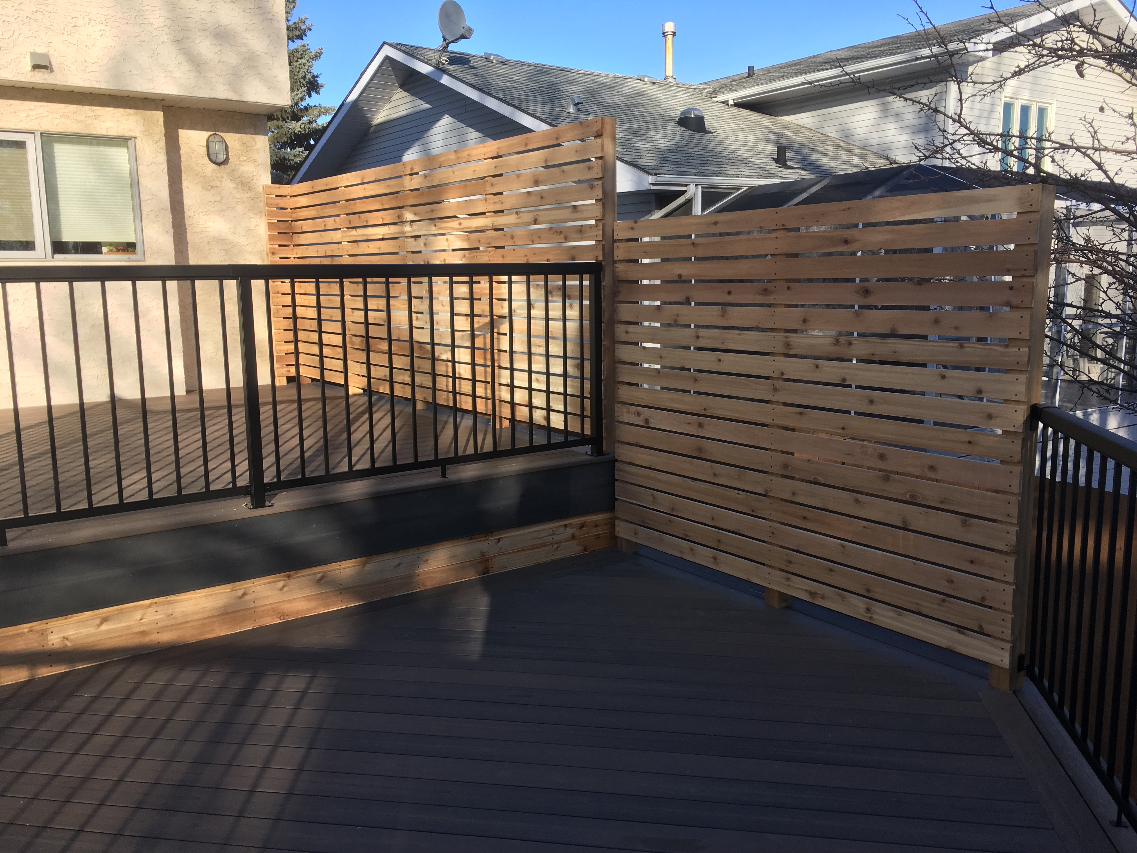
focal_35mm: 29
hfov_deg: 61.7
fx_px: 953
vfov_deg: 48.2
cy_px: 426
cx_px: 568
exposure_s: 1/754
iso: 25
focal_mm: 4.15
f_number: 2.2
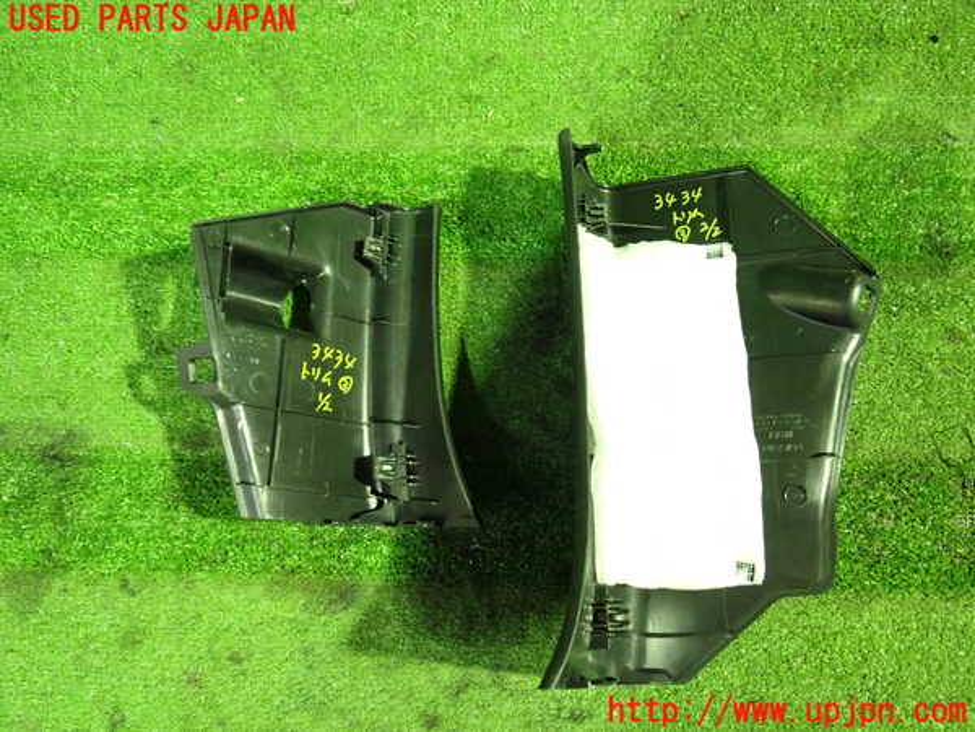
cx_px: 488
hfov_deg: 60.0
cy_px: 366
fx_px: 845
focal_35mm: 30
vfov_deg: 46.8
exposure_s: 1/15
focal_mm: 5.4
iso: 800
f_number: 2.3
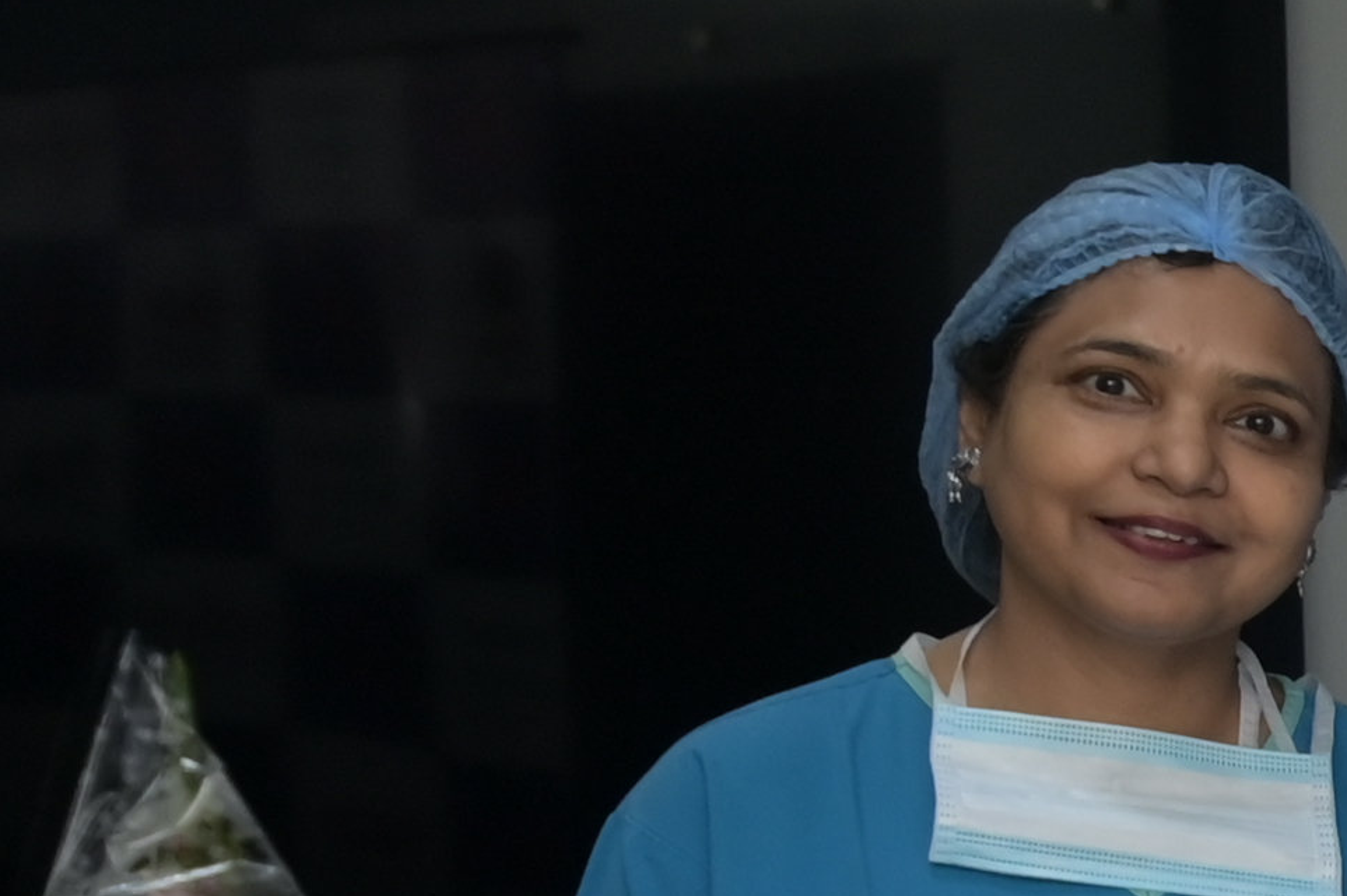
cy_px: 1300
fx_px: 5989
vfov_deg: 8.4
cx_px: 3937
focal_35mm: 160
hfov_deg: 9.9
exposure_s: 1/160
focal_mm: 25.5
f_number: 5
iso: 500
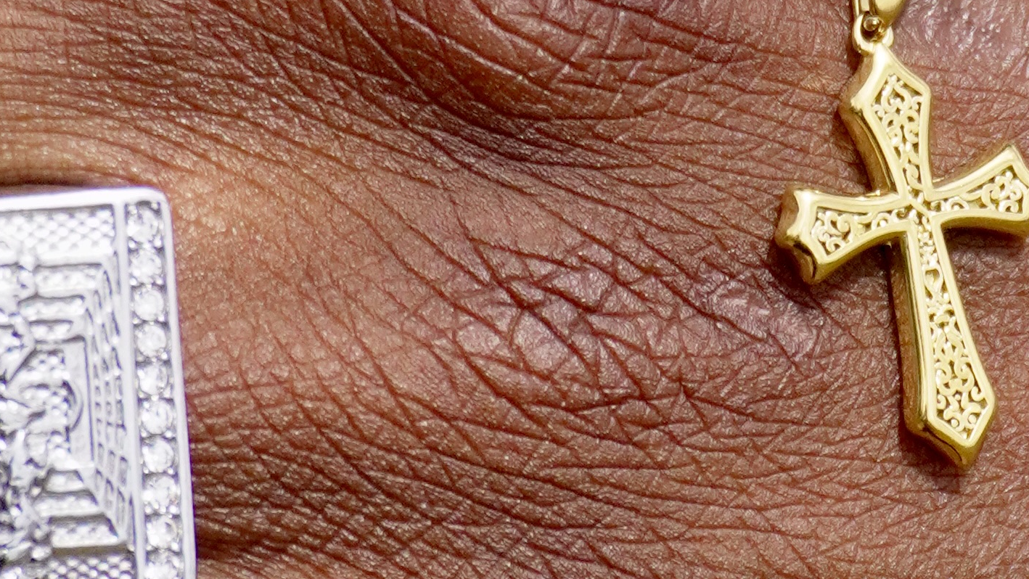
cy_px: 96
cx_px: 861
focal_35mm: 259
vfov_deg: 4.7
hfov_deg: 8.3
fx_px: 7073
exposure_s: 1/4000
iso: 800
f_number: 5.6
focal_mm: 39
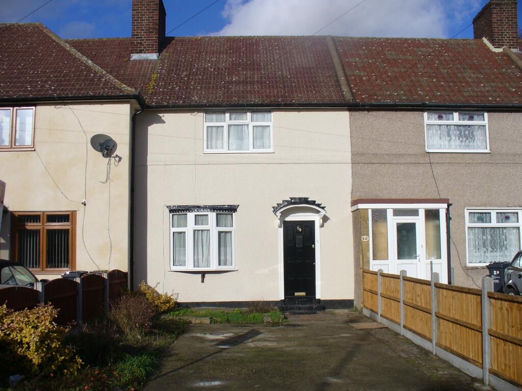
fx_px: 558
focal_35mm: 37
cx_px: 261
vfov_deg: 38.7
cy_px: 196
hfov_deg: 50.1
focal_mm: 6.1
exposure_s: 1/640
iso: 80
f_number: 5.6
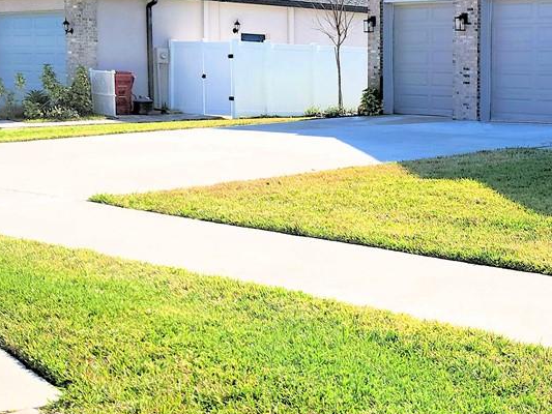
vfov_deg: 21.3
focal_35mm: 69
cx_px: 618
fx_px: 1101
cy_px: 169
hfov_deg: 25.9
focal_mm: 5.4
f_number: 1.8
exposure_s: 1/2128
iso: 20
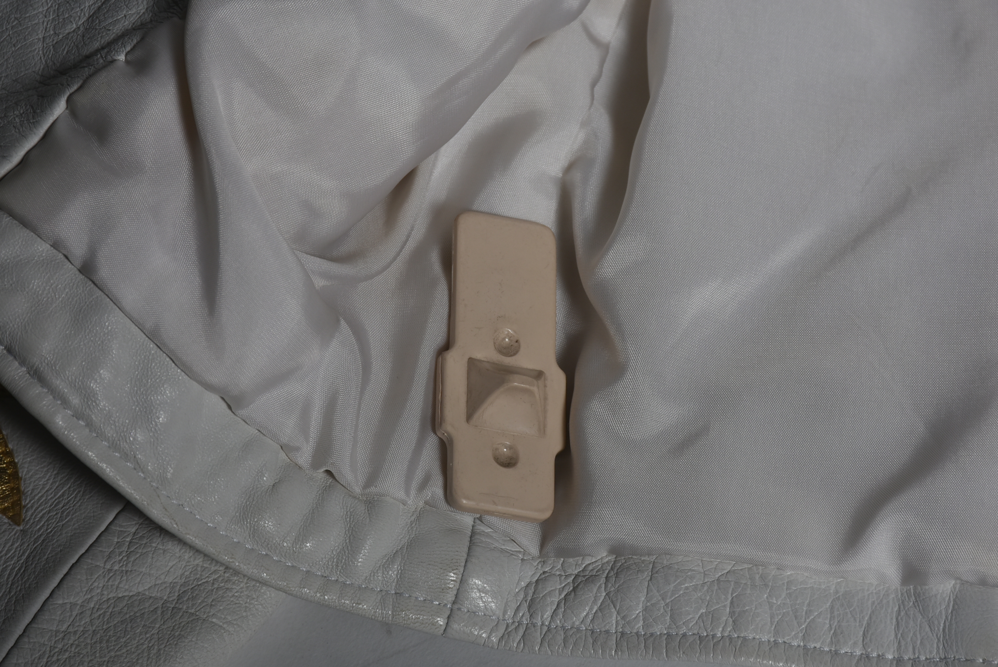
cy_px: 334
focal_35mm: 150
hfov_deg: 13.7
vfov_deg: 9.2
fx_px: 4161
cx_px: 499
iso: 200
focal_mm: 100
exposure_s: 1/125
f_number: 11
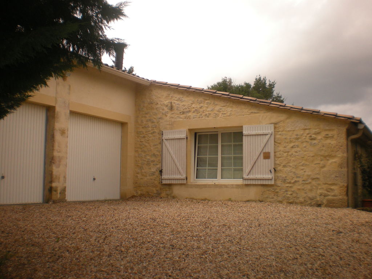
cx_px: 186
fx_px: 408
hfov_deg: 49.0
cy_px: 140
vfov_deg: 37.7
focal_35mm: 38
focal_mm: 6.3
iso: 90
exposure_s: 1/438
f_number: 4.6
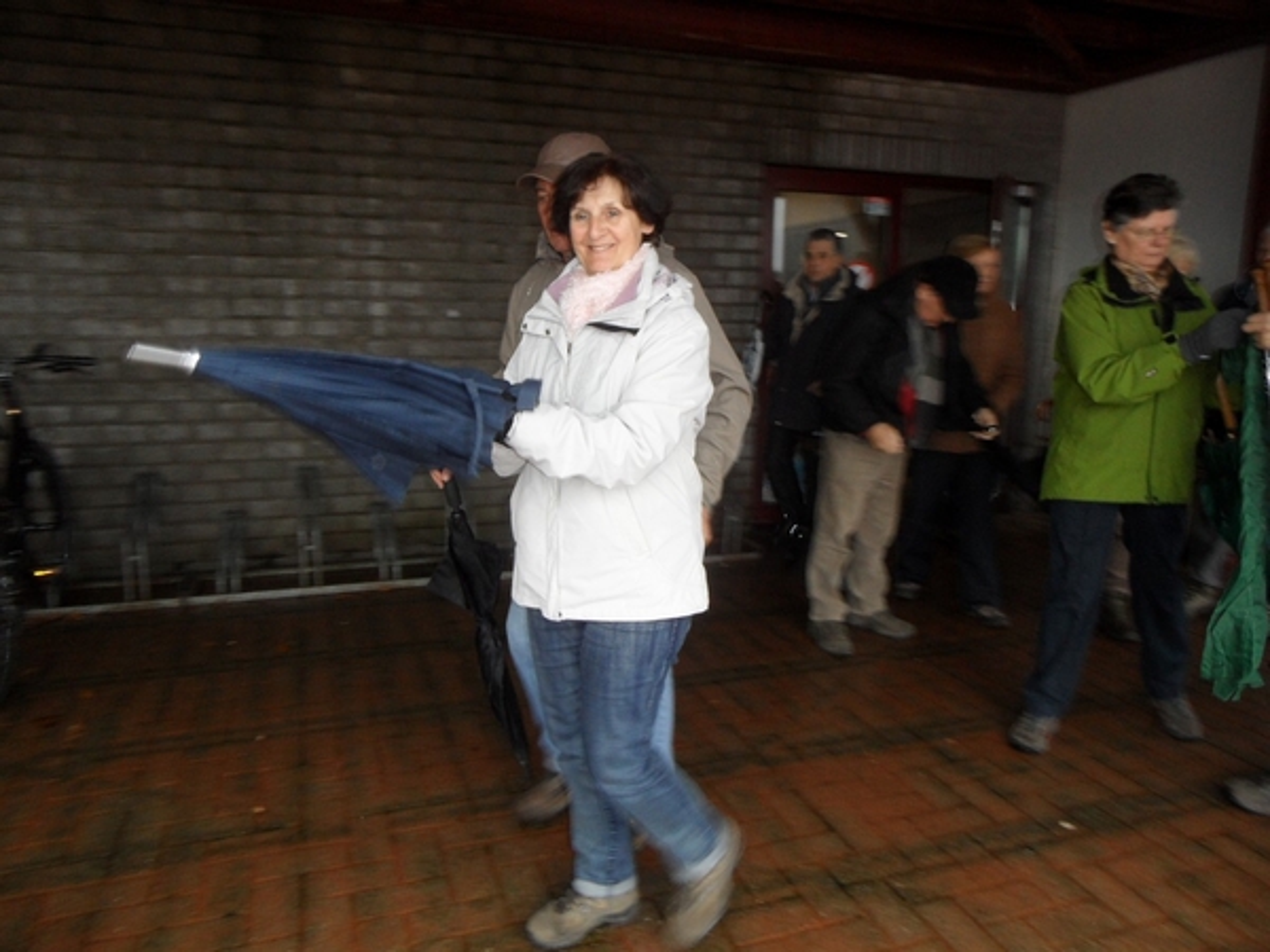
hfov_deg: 71.6
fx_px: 881
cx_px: 635
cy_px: 476
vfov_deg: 56.8
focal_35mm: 24
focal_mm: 3.9
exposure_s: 1/30
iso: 200
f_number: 3.2
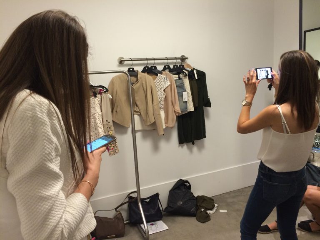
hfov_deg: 61.7
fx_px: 268
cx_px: 160
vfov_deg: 48.2
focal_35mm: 29
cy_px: 120
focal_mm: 4.15
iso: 160
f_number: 2.2
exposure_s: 1/30
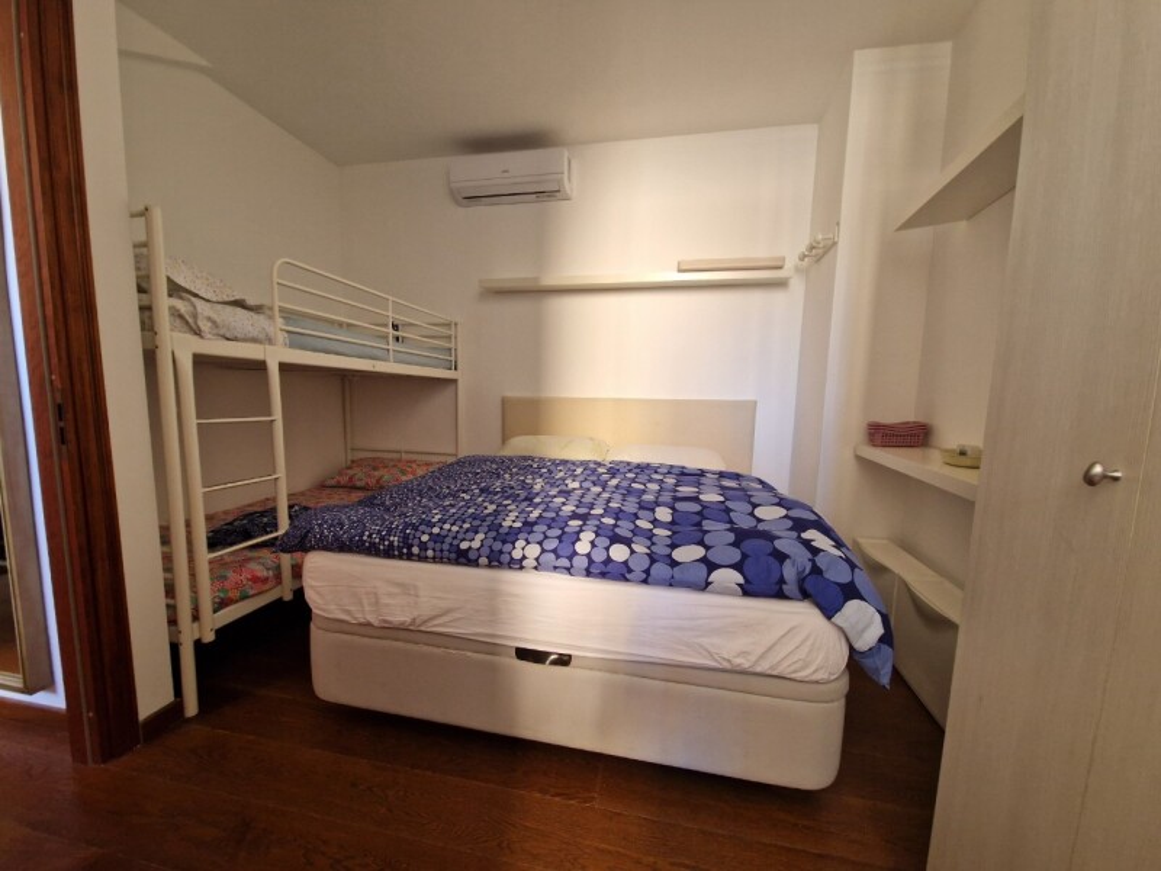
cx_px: 580
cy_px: 436
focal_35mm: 13
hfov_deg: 106.2
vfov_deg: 89.9
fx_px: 436
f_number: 2.2
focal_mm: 2.2
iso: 320
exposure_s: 1/50
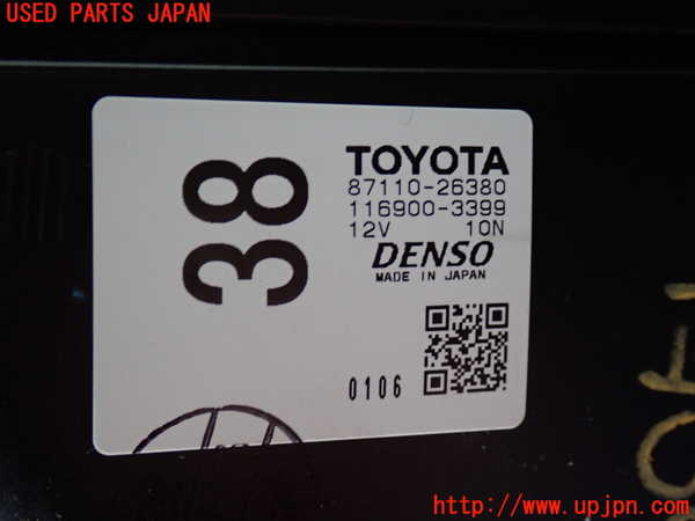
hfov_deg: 35.5
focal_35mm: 54
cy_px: 260
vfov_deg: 27.0
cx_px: 348
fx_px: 1084
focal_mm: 9.65
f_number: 3.3
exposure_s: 1/50
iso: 500
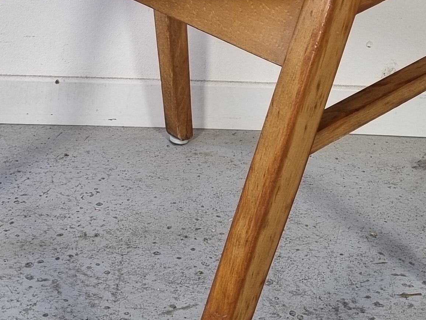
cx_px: 135
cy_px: -30
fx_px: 1120
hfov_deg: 21.4
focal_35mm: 91
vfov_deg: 15.8
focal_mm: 5.4
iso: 50
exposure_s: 1/106
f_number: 1.8
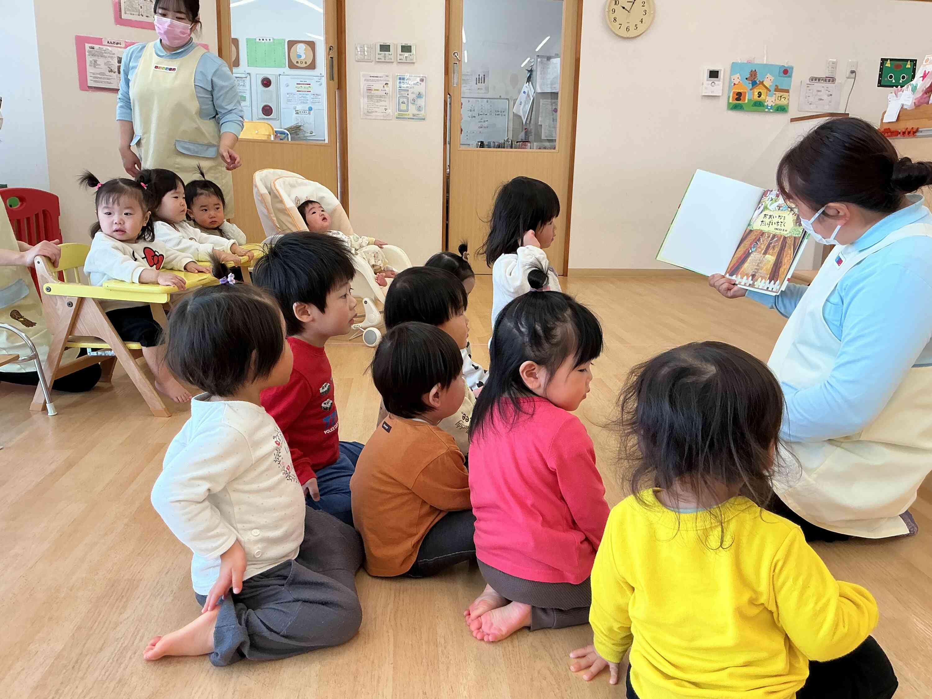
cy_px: 350
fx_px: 781
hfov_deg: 61.7
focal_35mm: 29
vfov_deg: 48.2
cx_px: 466
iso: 40
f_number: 1.8
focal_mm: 3
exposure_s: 1/120
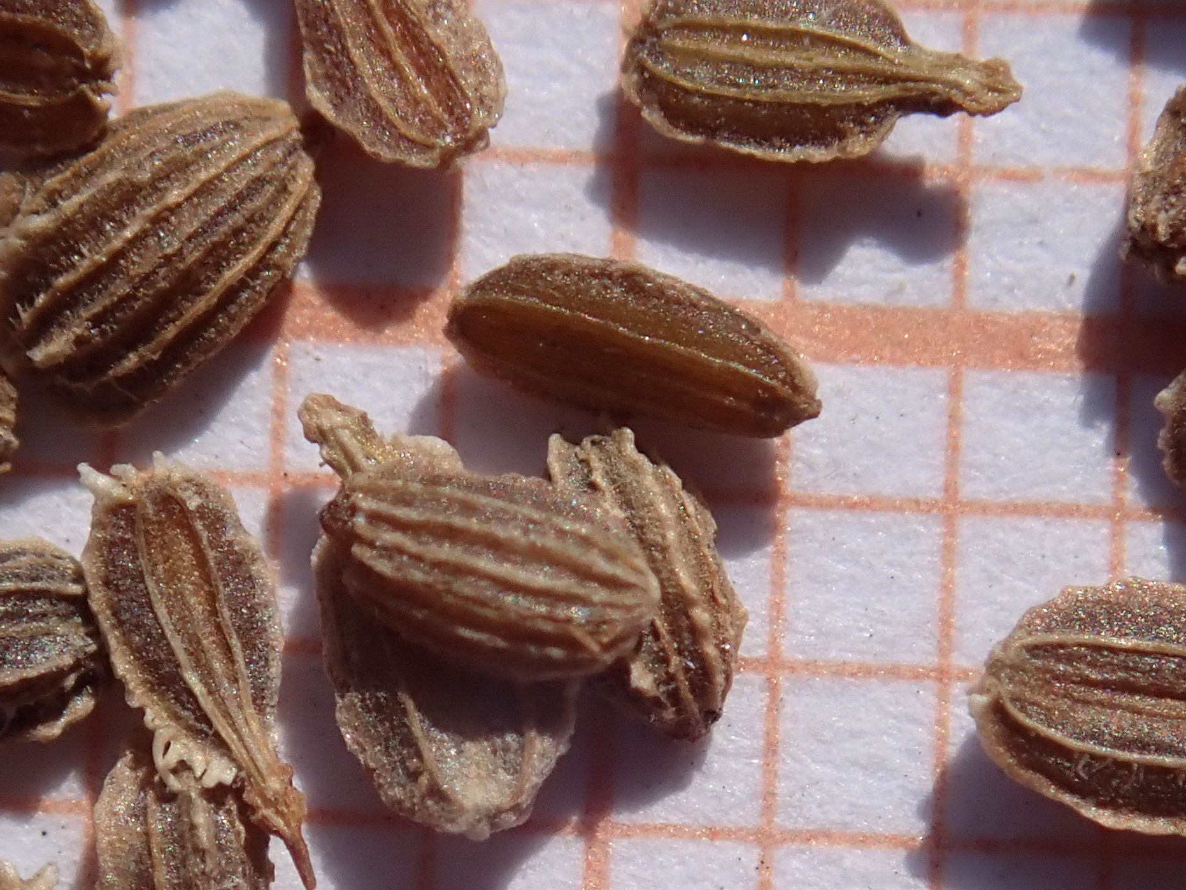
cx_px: 619
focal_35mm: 183
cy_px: 657
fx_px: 6271
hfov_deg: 10.8
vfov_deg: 8.1
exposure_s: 1/640
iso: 100
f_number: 6.3
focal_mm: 18
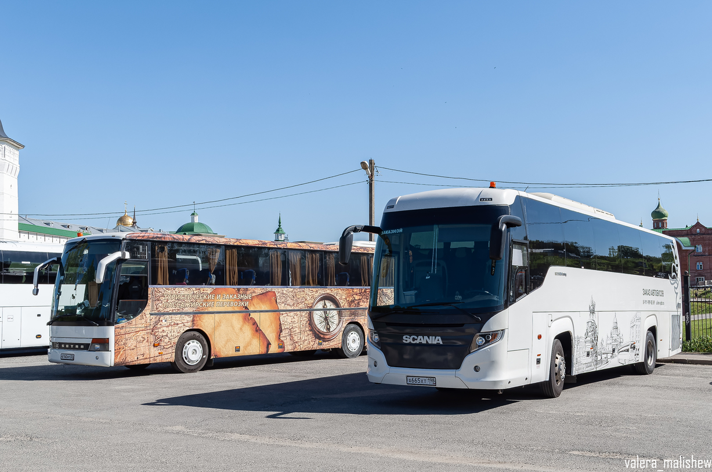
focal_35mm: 39
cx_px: 356
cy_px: 236
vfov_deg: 34.1
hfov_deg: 49.6
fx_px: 770
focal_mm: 26
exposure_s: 1/640
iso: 200
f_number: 9
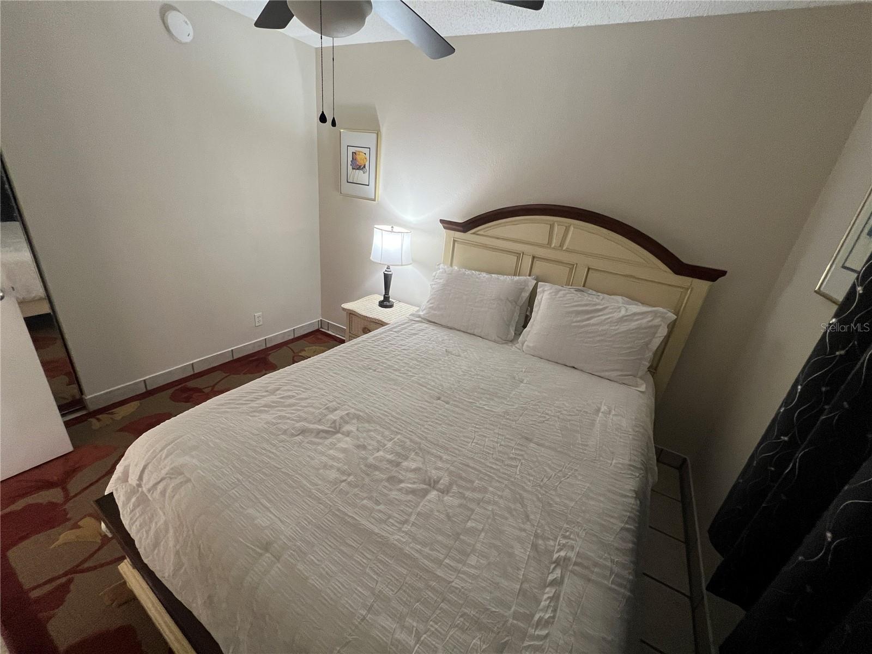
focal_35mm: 13
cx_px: 436
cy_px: 327
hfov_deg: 106.2
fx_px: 327
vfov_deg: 89.9
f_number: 1.8
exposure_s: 1/60
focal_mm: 1.57
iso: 320
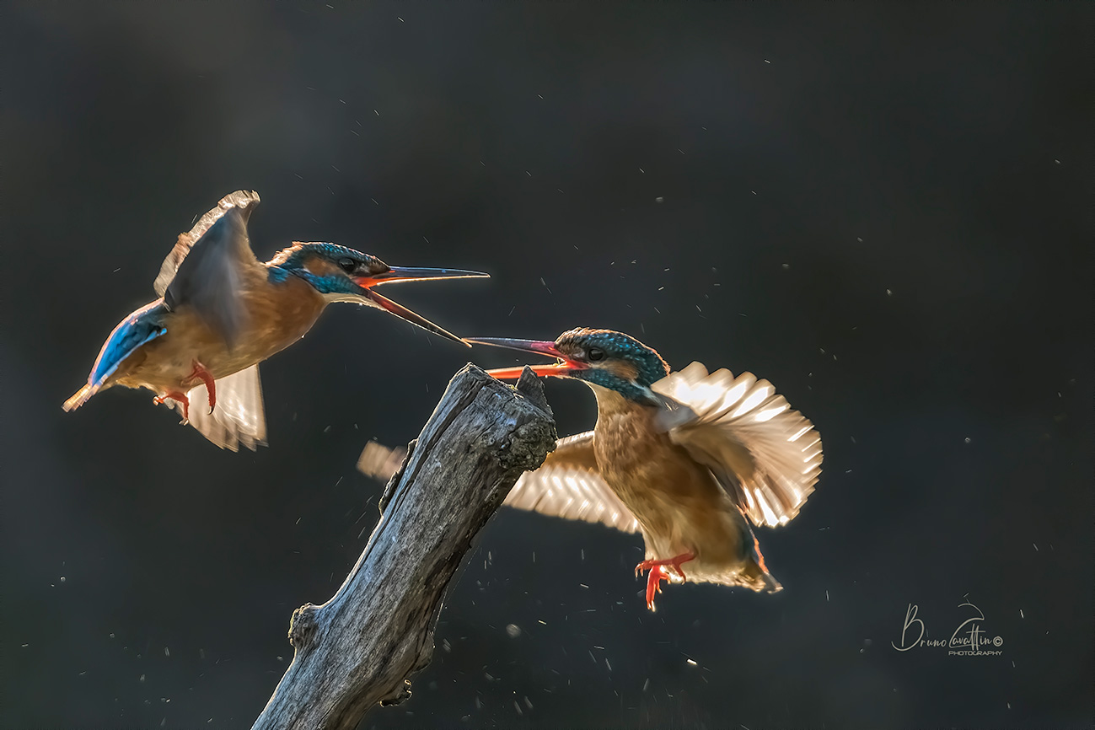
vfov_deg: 3.8
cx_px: 548
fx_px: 10949
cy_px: 365
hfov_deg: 5.7
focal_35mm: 360
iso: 1600
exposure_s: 1/1000
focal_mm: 360
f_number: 5.6
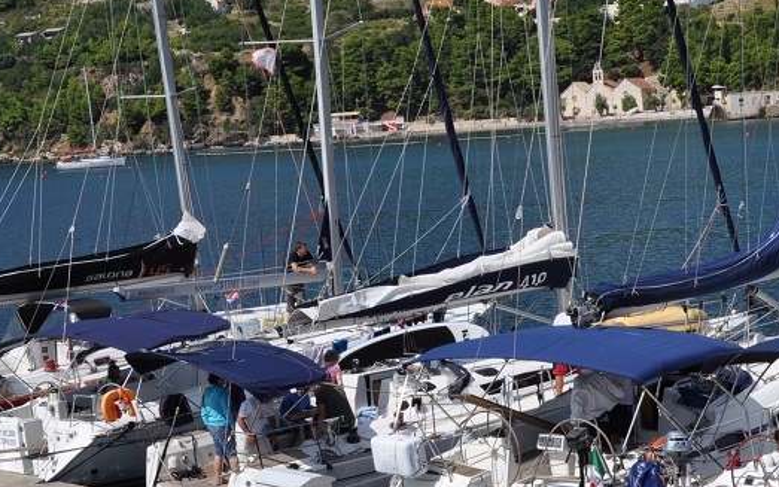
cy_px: 316
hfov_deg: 29.2
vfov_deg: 18.6
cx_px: 506
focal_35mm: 70
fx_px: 1486
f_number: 14
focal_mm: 24
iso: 500
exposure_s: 1/800
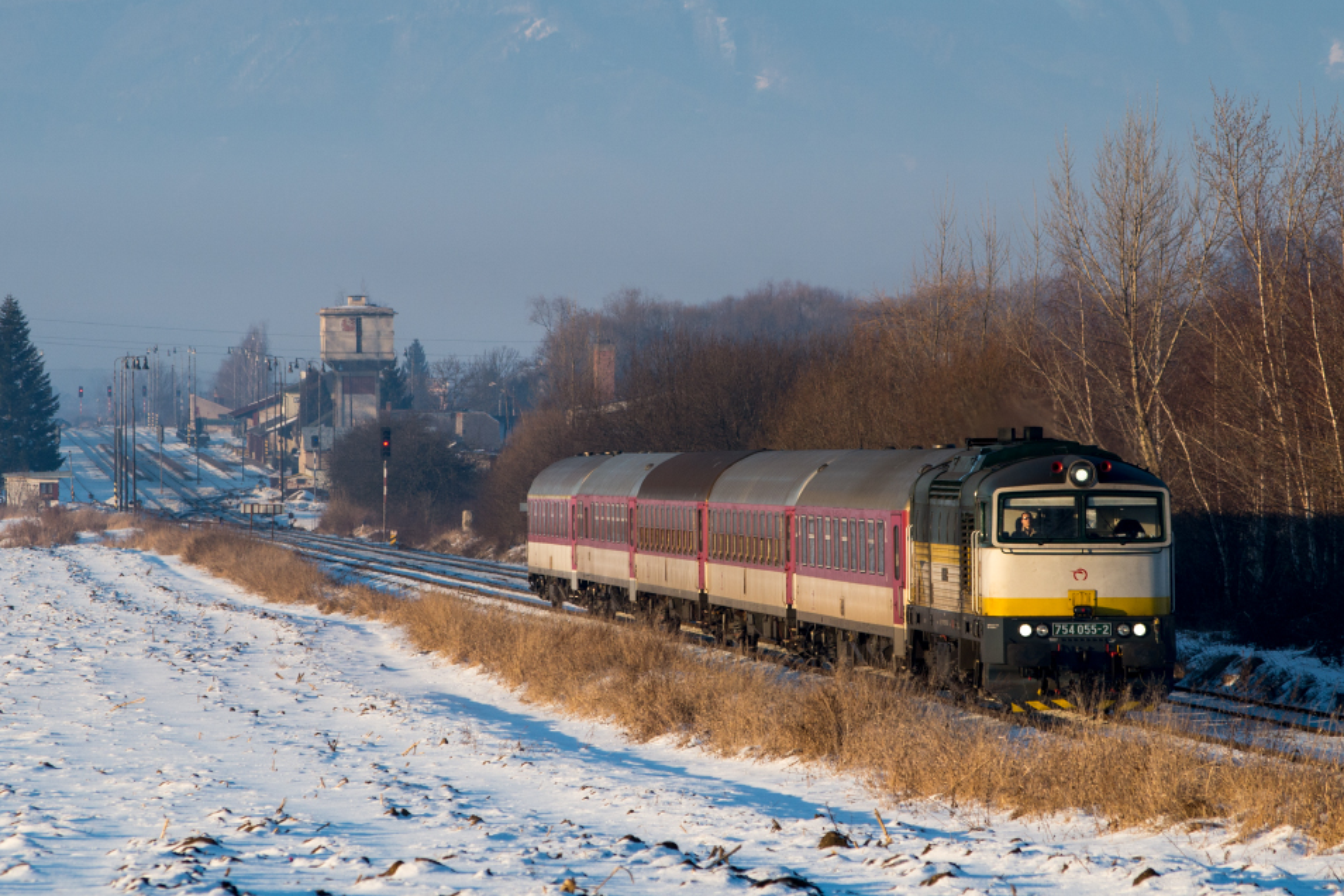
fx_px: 10565
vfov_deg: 4.9
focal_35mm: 283
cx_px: 740
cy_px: 369
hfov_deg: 7.3
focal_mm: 150
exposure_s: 1/500
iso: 200
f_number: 8
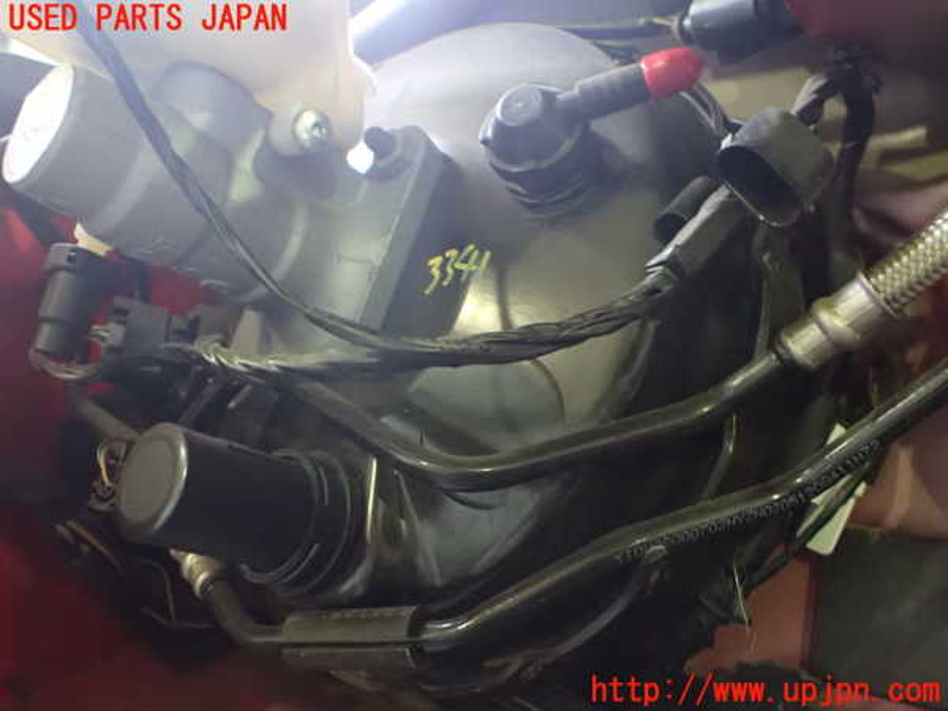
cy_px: 356
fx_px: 822
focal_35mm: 30
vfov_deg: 46.8
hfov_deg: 60.0
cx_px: 474
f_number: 2.3
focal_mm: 5.4
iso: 1600
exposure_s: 1/30
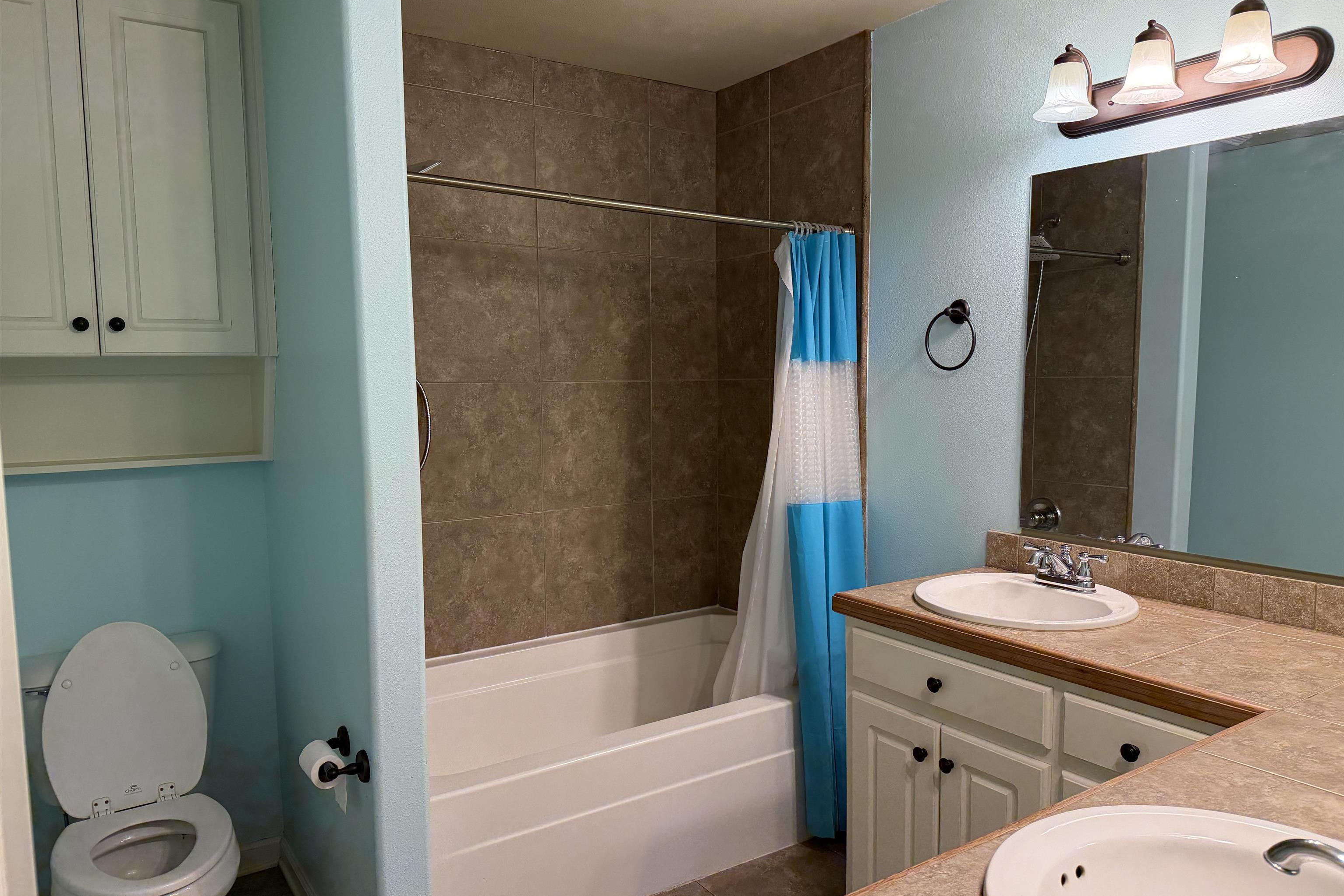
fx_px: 933
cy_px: 457
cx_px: 673
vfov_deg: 51.3
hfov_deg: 71.5
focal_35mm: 25
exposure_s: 1/120
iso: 250
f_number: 1.78
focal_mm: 6.76
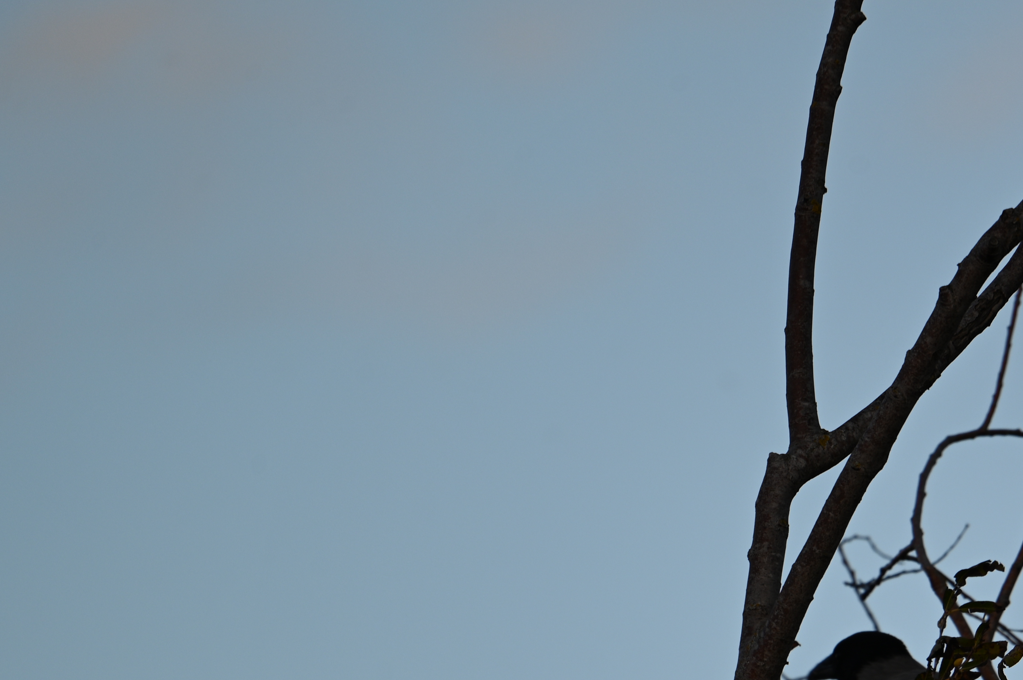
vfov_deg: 1.4
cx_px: 961
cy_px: 645
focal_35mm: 1001
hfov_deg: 2.1
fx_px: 28425
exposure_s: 1/200
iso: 100
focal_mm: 500
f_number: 6.7
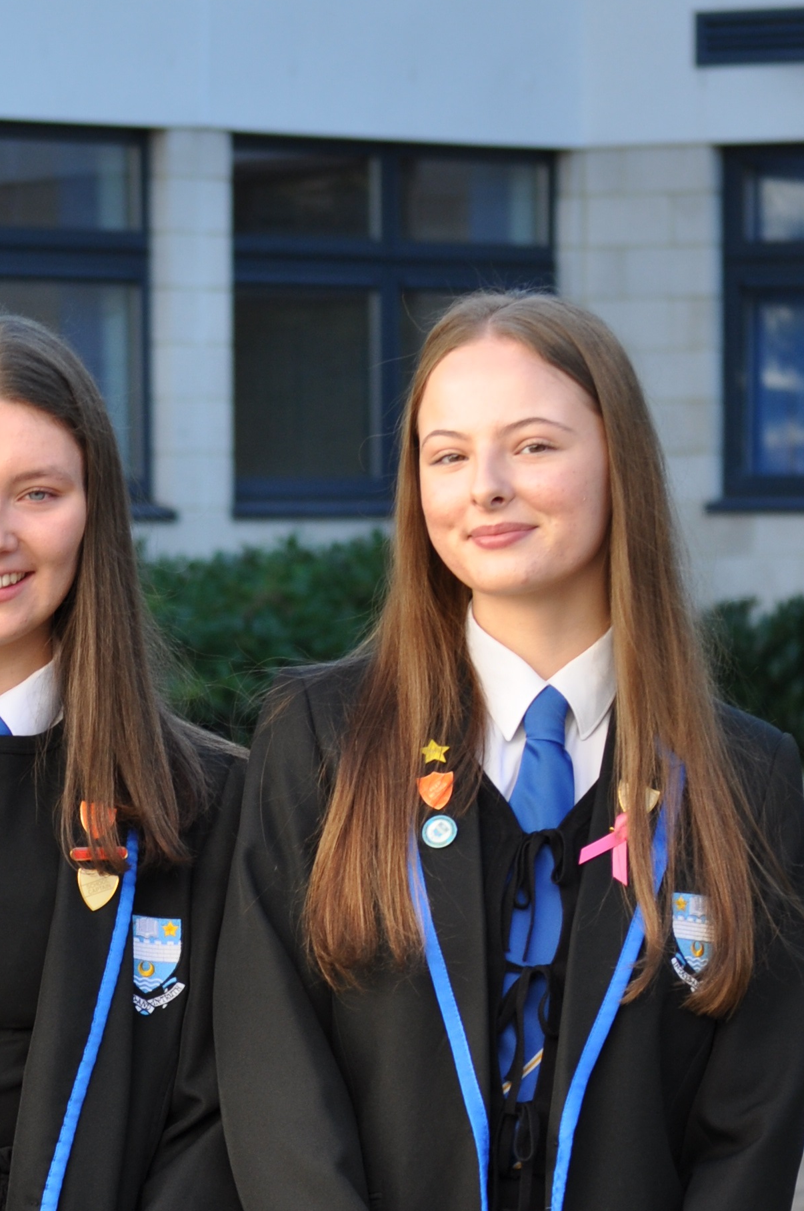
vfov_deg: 8.0
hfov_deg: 5.4
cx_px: 237
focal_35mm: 255
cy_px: 1271
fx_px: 8565
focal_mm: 72
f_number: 5.6
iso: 220
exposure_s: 1/125
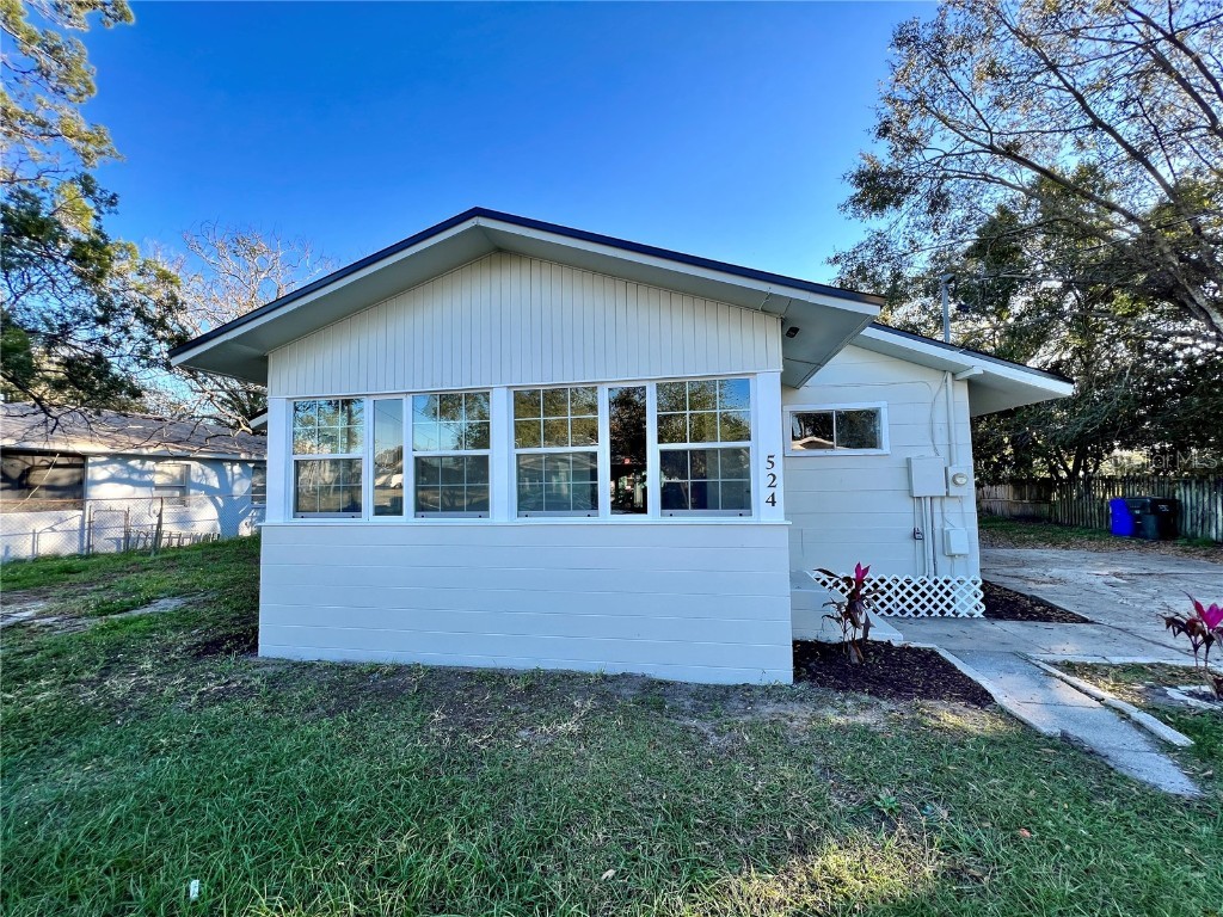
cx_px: 612
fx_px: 459
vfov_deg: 89.9
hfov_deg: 106.2
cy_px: 458
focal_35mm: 13
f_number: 1.8
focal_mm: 1.57
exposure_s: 1/270
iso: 32
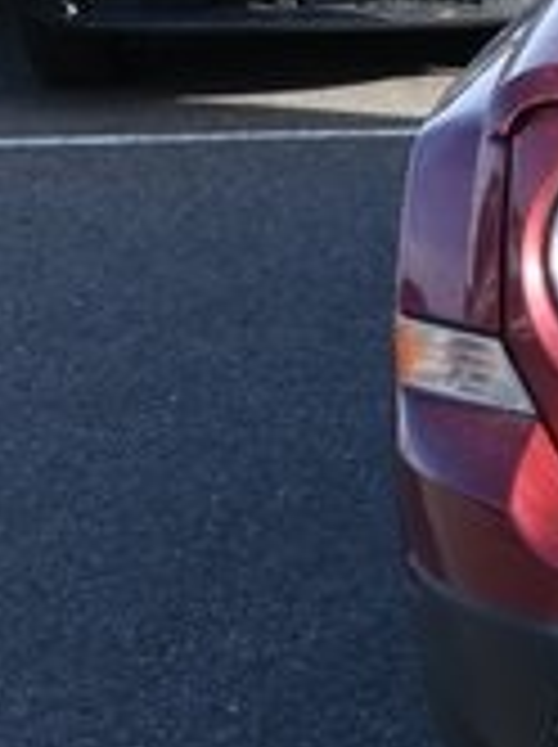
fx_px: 2801
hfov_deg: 10.1
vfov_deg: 15.1
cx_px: 1292
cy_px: 158
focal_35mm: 130
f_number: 22
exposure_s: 1/30
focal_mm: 35
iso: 400
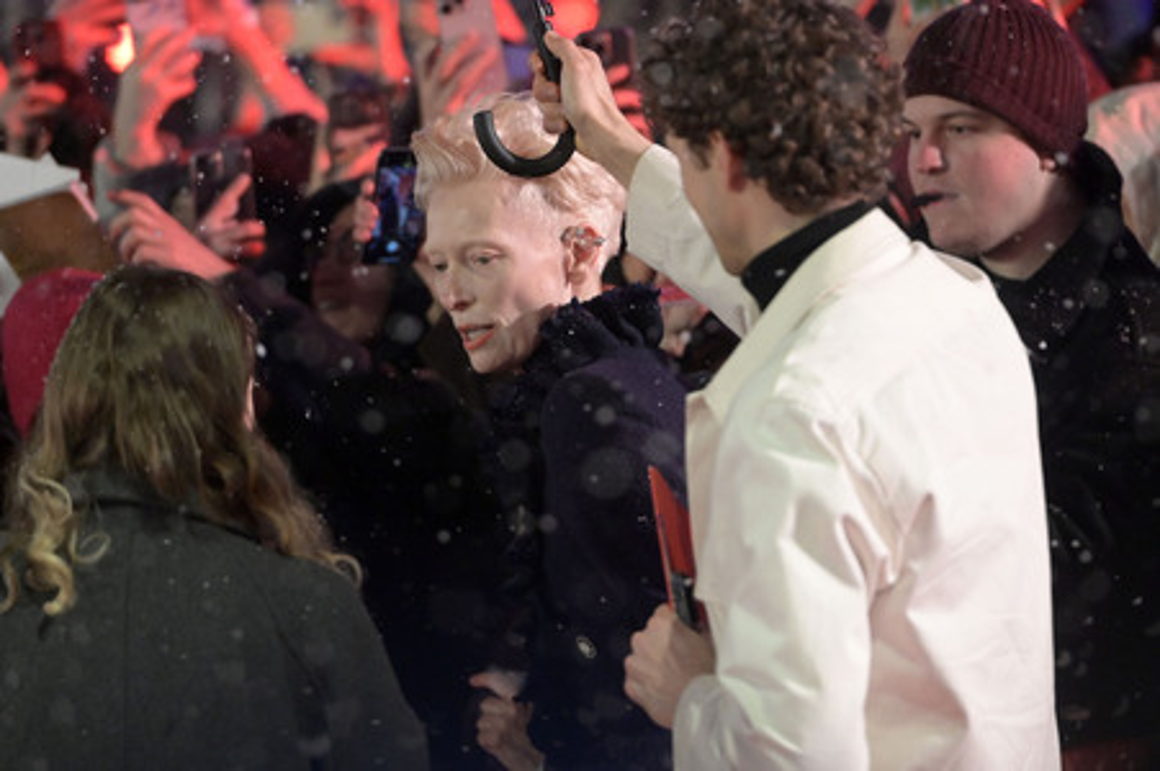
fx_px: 6440
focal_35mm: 200
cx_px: 580
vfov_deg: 6.9
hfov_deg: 10.3
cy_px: 386
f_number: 4
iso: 6400
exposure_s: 1/500
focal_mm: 200
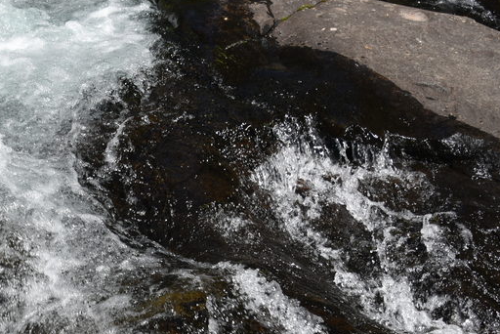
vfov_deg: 8.8
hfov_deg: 13.1
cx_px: 40
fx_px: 2154
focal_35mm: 155
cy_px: 341
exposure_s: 1/250
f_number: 8
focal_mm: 62
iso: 100
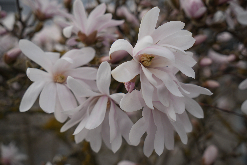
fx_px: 281
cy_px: 82
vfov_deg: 32.6
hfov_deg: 47.4
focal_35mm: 41
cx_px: 124
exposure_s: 1/320
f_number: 4.5
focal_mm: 41
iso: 100
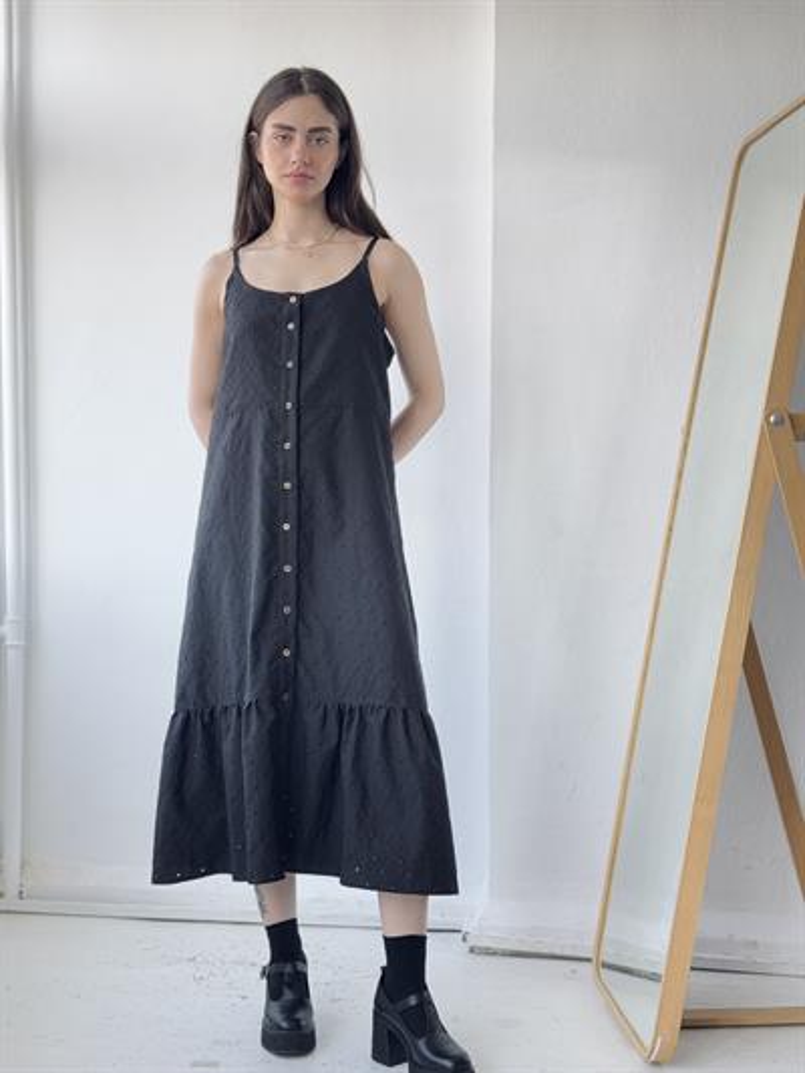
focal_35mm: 48
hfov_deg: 30.3
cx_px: 402
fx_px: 1488
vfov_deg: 39.6
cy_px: 536
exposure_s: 1/121
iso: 80
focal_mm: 6.76
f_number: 1.78
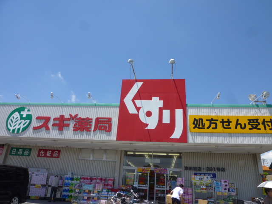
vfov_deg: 54.9
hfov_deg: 69.4
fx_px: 196
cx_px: 136
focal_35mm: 25
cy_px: 102
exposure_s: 1/400
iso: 80
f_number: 4.5
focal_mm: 4.5
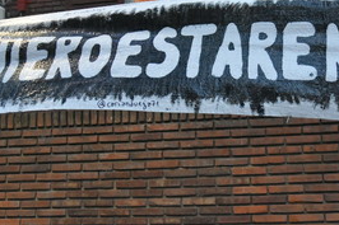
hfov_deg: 30.6
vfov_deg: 20.7
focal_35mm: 65
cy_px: 52
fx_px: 612
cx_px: 246
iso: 1600
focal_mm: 24
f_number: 4
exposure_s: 1/100
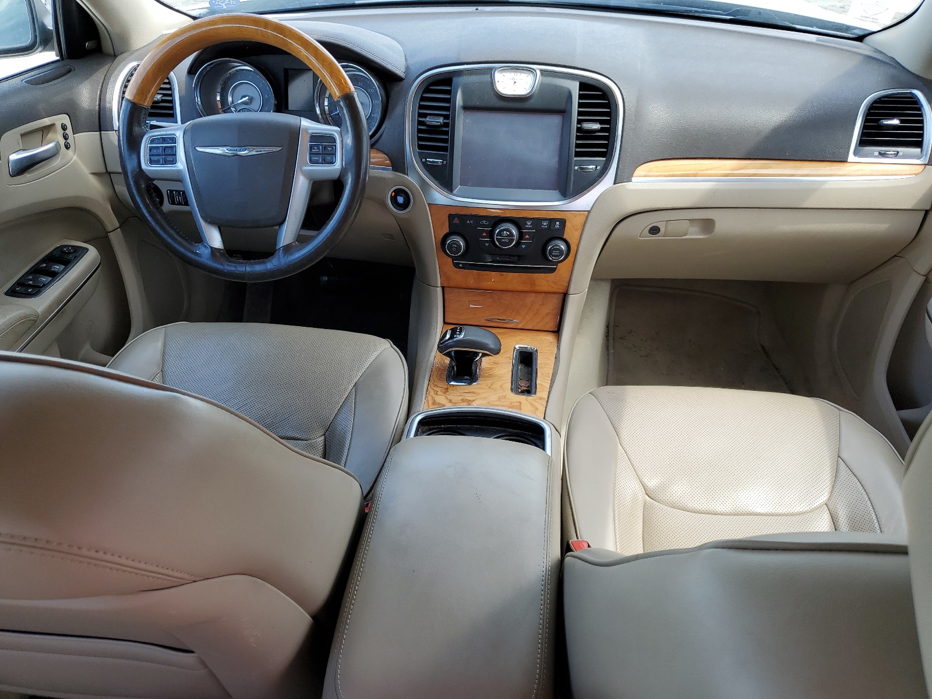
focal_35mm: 26
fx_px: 700
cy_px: 350
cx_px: 466
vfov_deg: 53.1
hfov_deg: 67.3
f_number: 1.5
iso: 50
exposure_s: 1/204
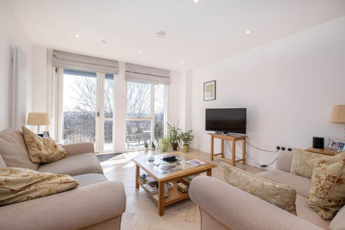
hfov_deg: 100.4
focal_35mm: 15
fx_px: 144
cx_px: 172
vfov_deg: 77.4
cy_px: 115
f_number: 5.6
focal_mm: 10
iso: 400
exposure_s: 1/200
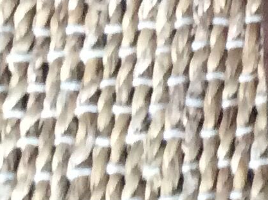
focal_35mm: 199
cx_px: 749
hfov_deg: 8.6
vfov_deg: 6.9
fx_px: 1538
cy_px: -324
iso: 250
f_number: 2.4
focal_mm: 3.3
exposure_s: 1/17
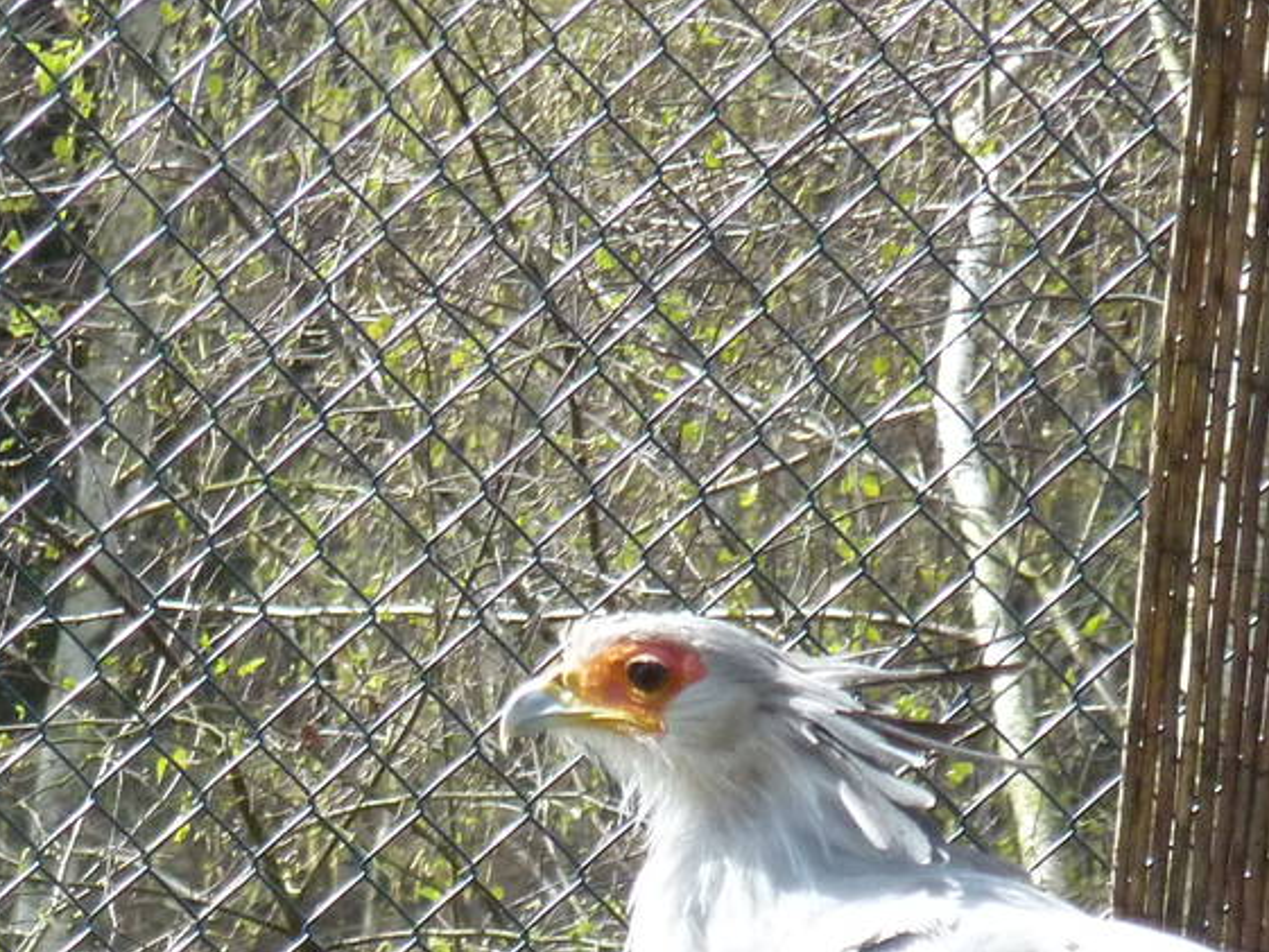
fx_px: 31350
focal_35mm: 855
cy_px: 810
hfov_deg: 2.3
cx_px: 627
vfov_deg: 1.7
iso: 250
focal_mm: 49.2
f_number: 4.9
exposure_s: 1/250
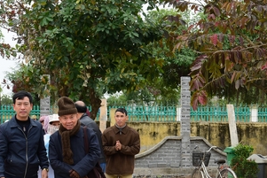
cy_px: 137
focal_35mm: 95
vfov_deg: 14.4
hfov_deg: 21.4
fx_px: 705
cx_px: 183
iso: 320
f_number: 6.3
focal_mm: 44
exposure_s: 1/100
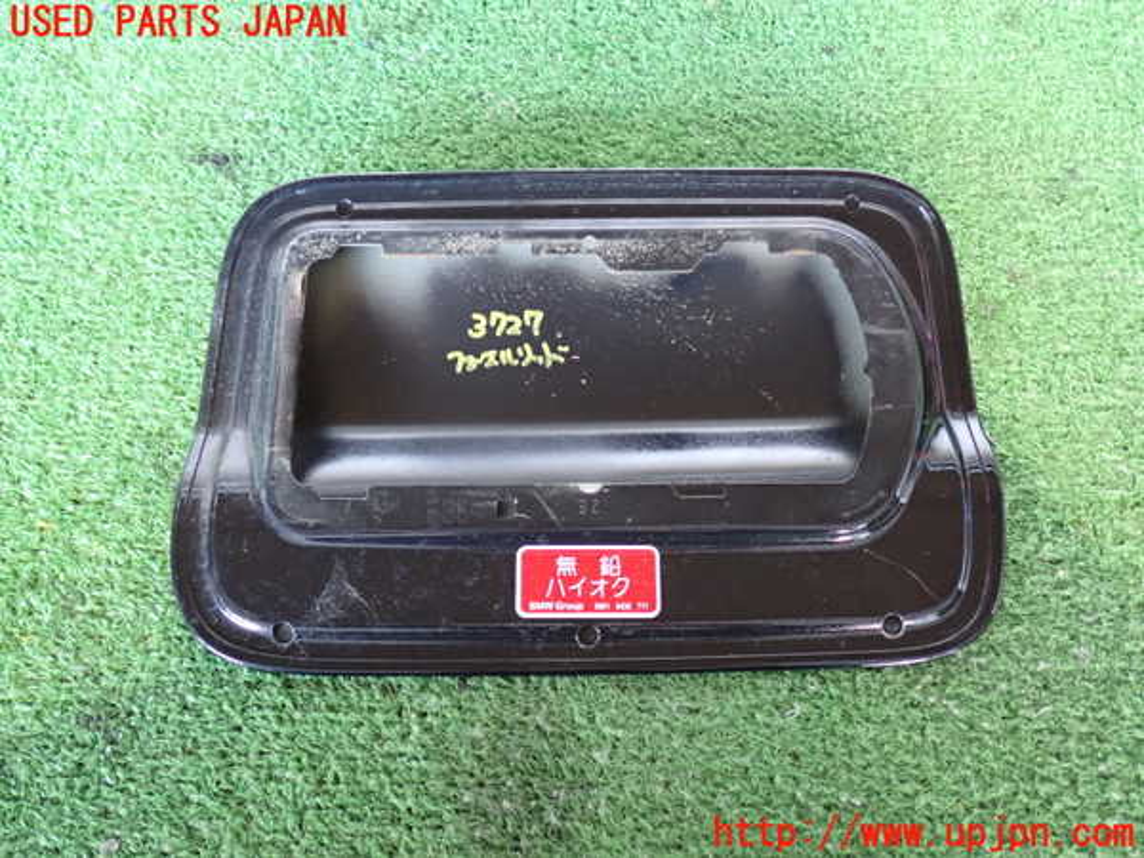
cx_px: 572
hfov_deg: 56.8
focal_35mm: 32
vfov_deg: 44.2
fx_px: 1058
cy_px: 429
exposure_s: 1/30
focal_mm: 5.79
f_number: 2.4
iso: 800
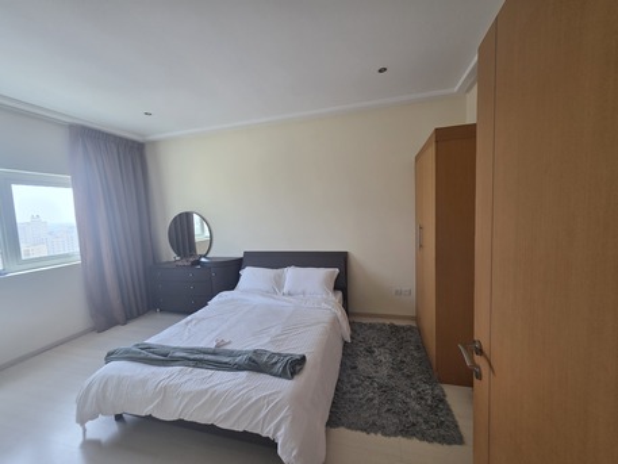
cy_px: 232
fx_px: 232
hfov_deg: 106.2
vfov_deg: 89.9
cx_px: 309
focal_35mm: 13
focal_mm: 2.2
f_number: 1.9
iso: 80
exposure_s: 1/100
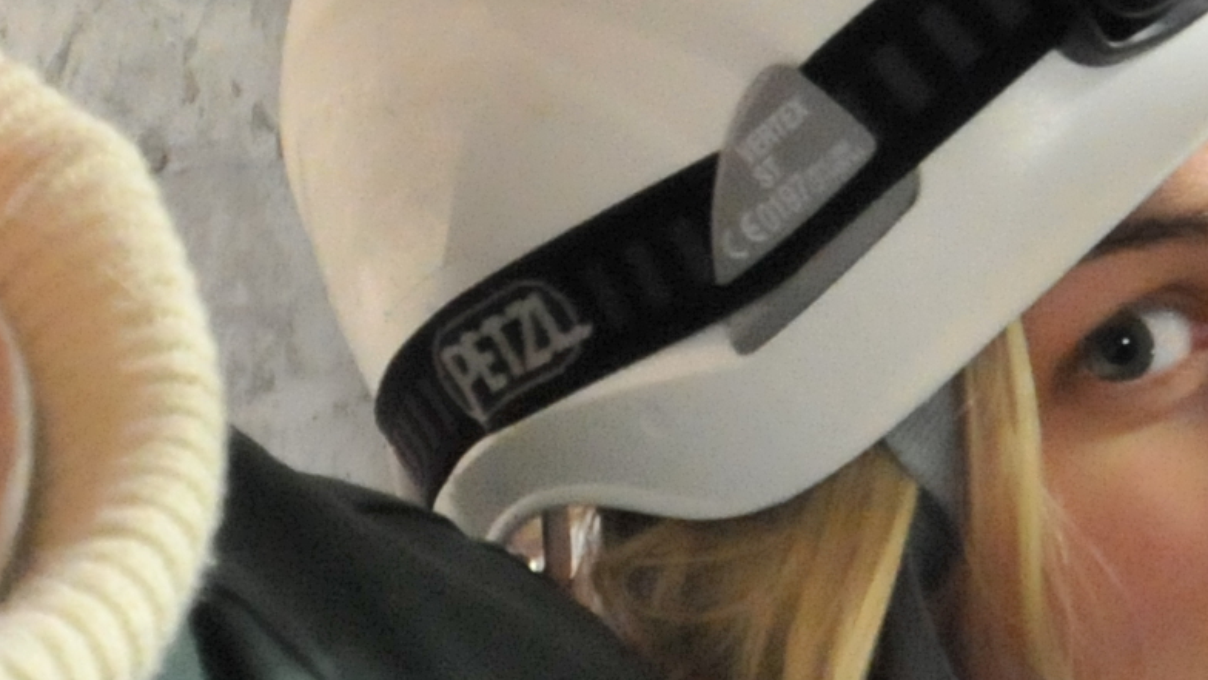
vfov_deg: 11.7
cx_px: 937
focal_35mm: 103
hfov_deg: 20.6
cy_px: 188
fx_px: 3299
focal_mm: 12
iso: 2000
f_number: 4
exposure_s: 1/20
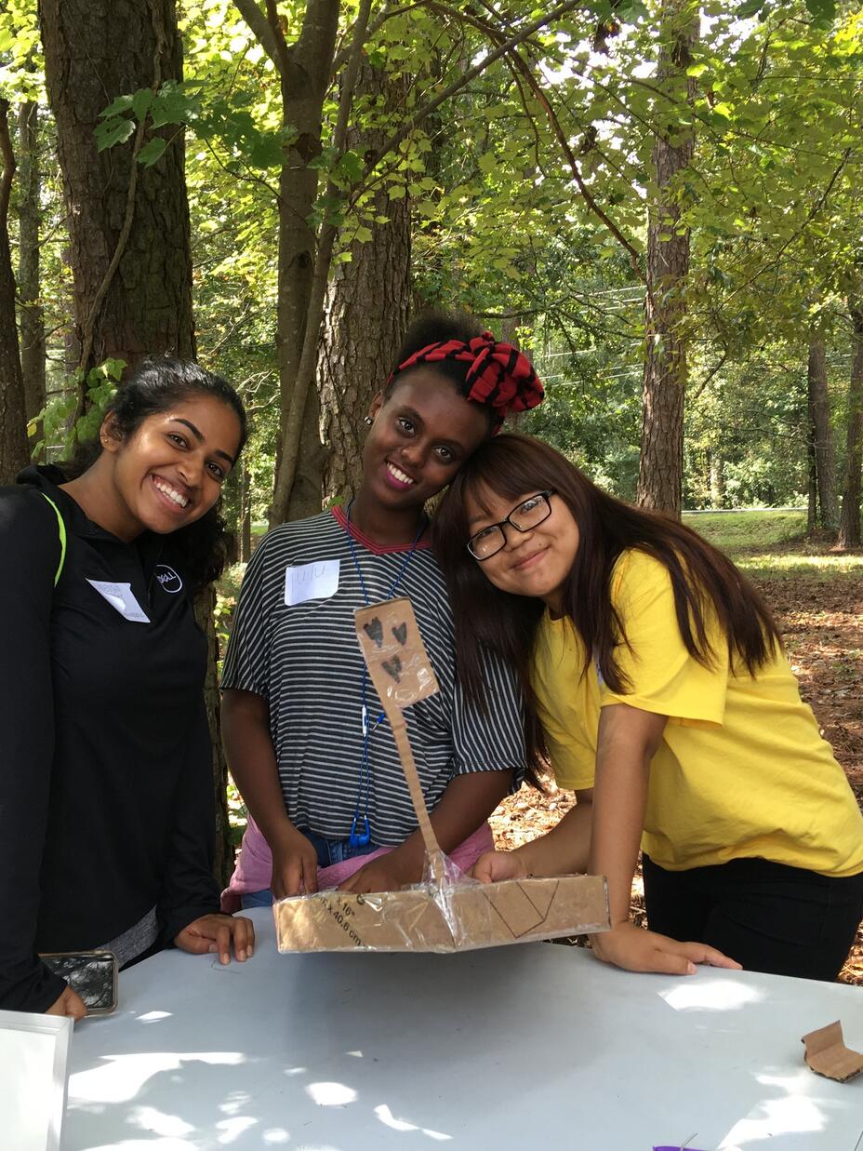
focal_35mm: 29
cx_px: 432
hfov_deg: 48.2
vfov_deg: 61.7
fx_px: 964
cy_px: 576
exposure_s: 1/120
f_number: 2.2
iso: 32
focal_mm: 4.15
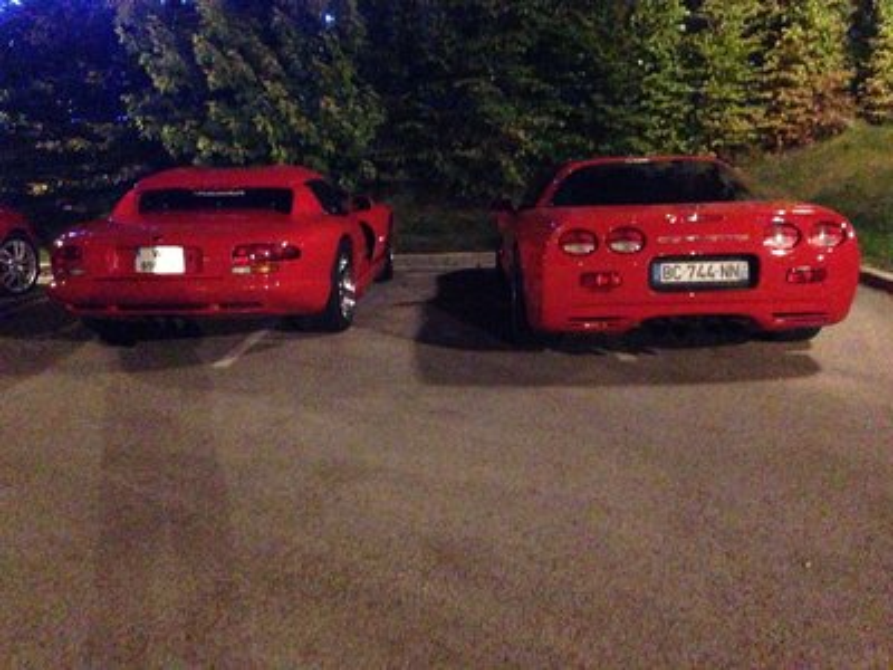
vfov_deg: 42.9
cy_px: 335
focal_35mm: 33
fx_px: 851
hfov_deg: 55.4
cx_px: 446
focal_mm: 4.13
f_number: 2.4
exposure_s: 1/15
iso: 3200
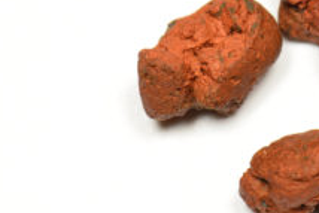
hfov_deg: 6.6
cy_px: 38
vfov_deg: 4.5
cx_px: 457
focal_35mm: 307
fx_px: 2722
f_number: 13
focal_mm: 105
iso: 125
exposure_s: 1/6
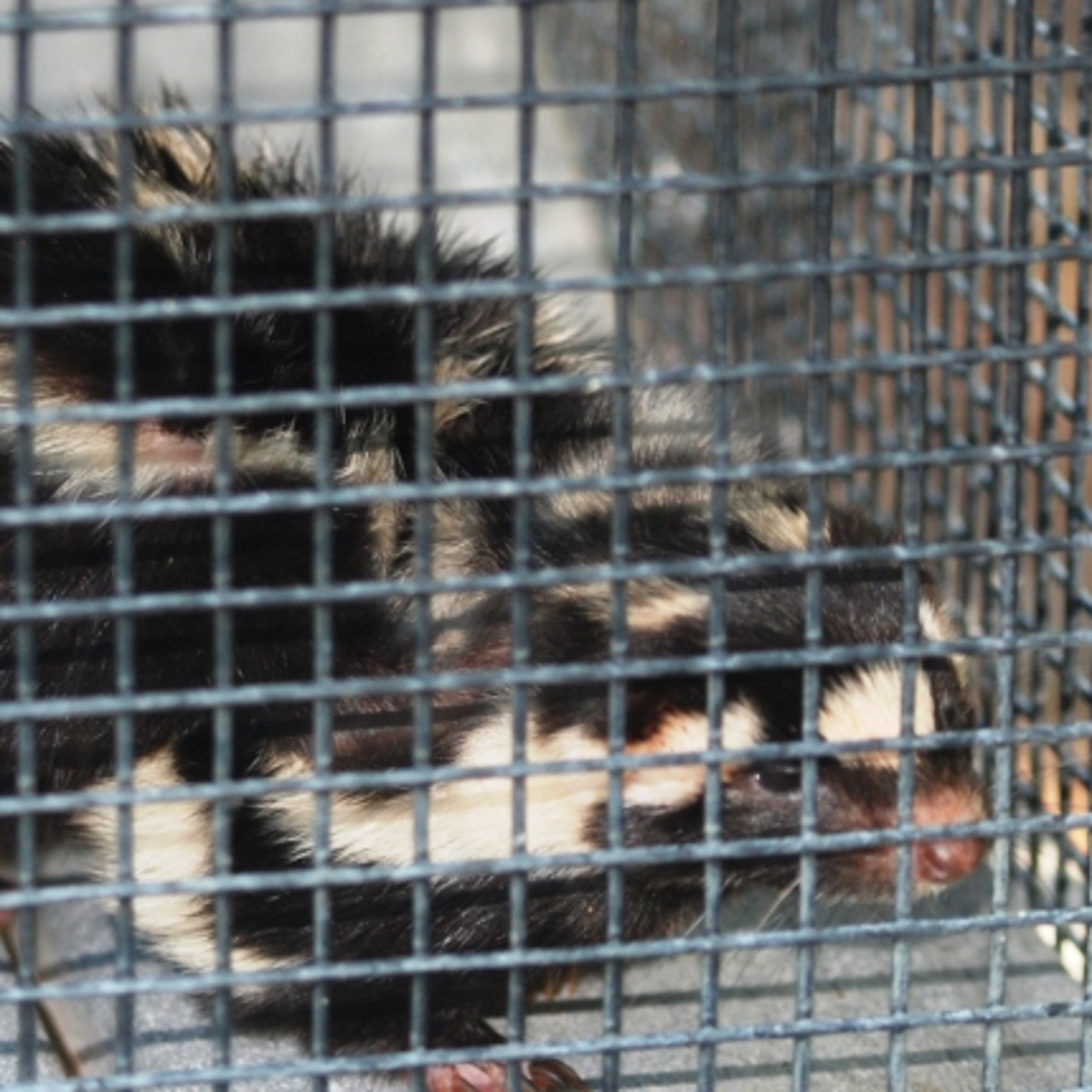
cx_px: 112
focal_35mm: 249
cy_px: 664
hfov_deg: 7.0
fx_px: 8887
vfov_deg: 7.0
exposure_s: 1/60
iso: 400
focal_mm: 82
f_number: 4
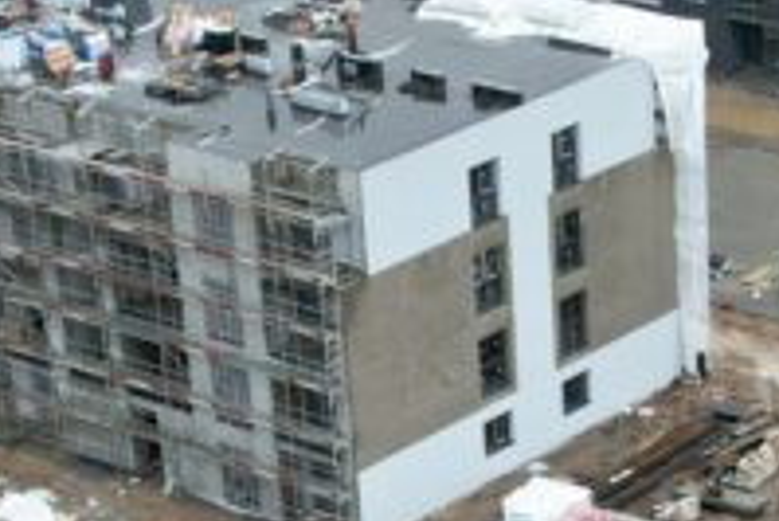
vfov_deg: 11.5
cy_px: 832
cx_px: 799
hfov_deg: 17.6
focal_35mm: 113
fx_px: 2447
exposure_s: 1/50
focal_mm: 8.38
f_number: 2.8
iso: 100
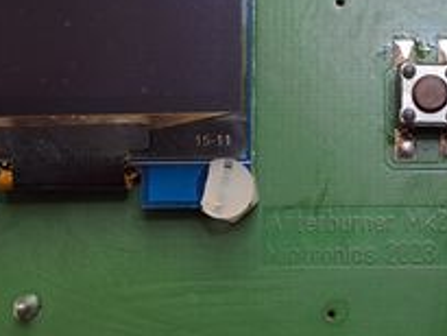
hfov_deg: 24.5
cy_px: 79
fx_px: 1008
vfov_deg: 18.8
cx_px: 369
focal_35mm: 78
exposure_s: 1/50
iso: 80
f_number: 1.8
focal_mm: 4.65
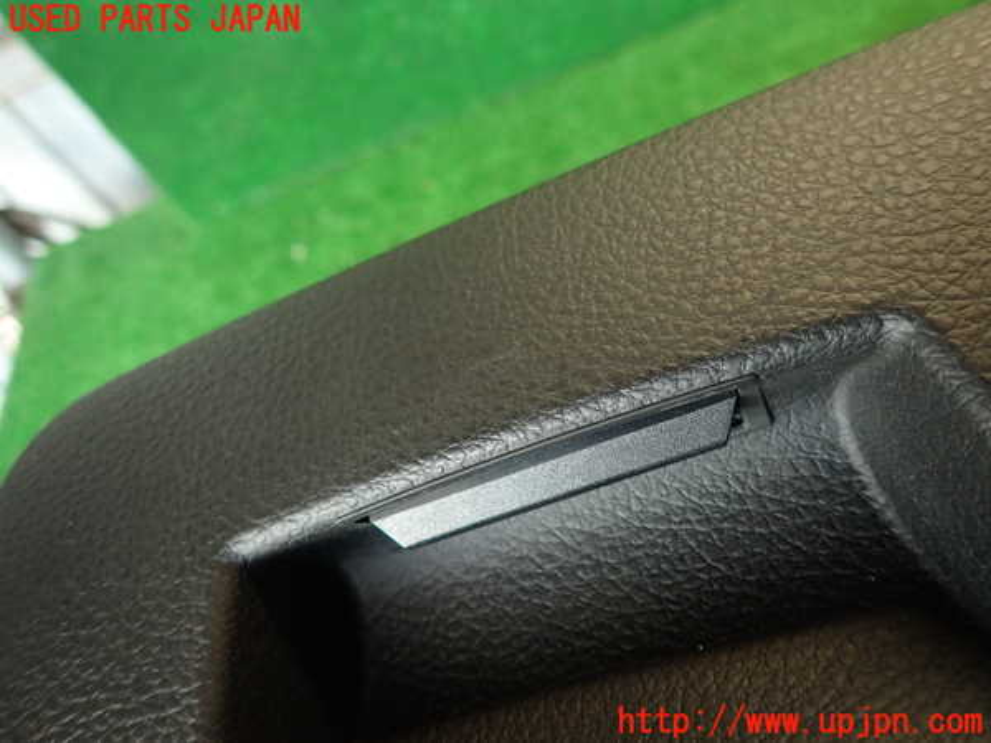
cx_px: 496
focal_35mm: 25
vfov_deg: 54.9
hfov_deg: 69.4
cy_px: 372
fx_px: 716
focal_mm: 4.5
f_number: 2
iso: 200
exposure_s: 1/30
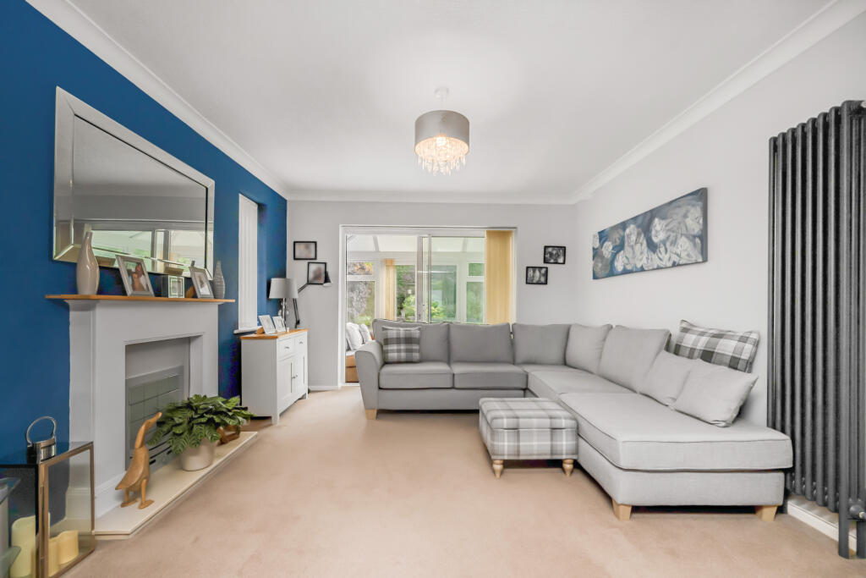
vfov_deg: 81.2
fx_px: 337
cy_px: 289
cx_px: 433
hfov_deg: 104.2
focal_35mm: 14
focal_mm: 14
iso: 400
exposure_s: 1/320
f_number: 7.1
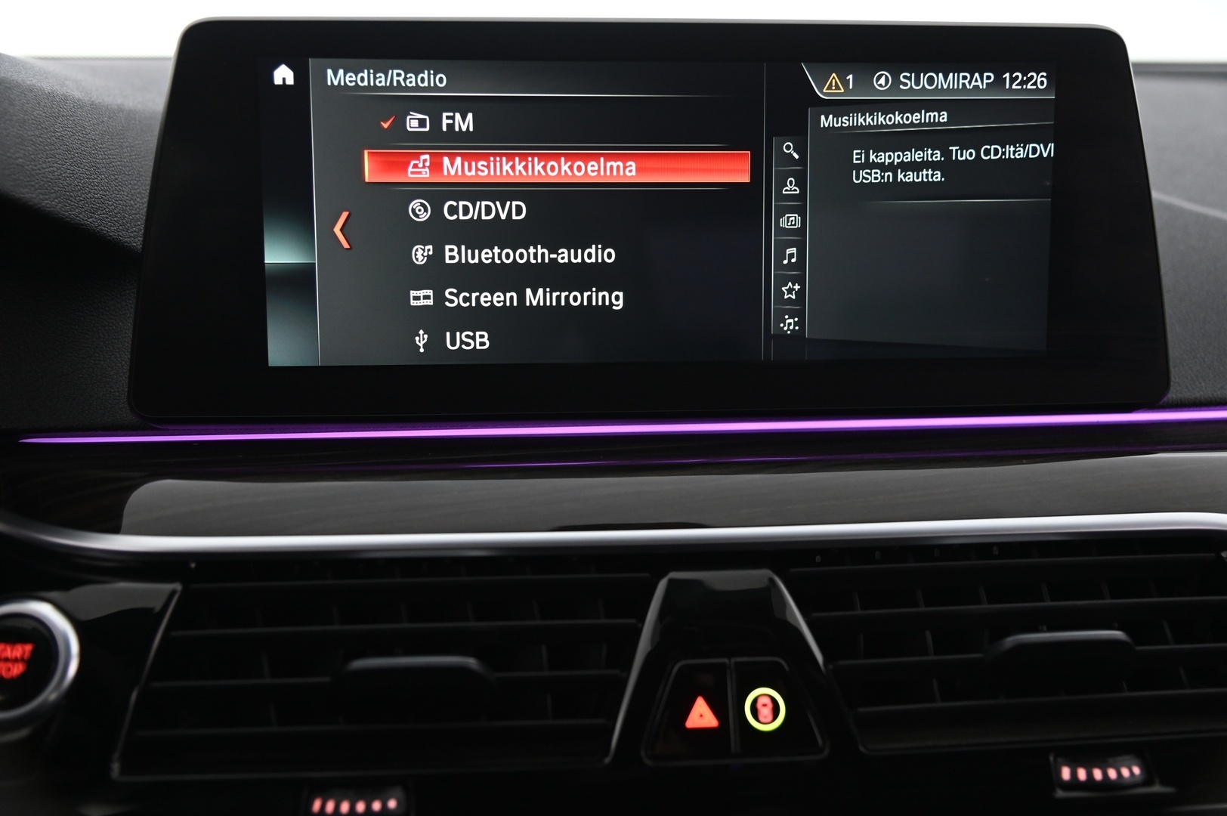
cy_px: 408
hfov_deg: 44.5
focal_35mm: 44
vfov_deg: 30.5
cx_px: 614
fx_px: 1498
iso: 2000
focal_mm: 44
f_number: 4
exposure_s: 1/25
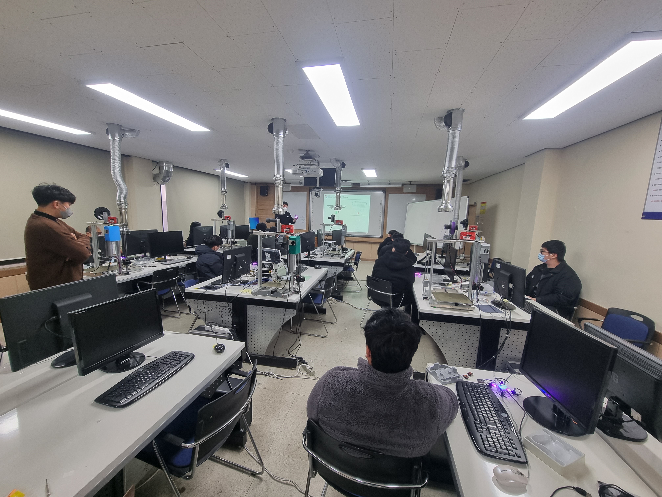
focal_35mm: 13
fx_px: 249
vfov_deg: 89.9
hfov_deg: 106.2
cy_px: 248
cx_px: 331
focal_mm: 2.2
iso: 125
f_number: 2.2
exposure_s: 1/60
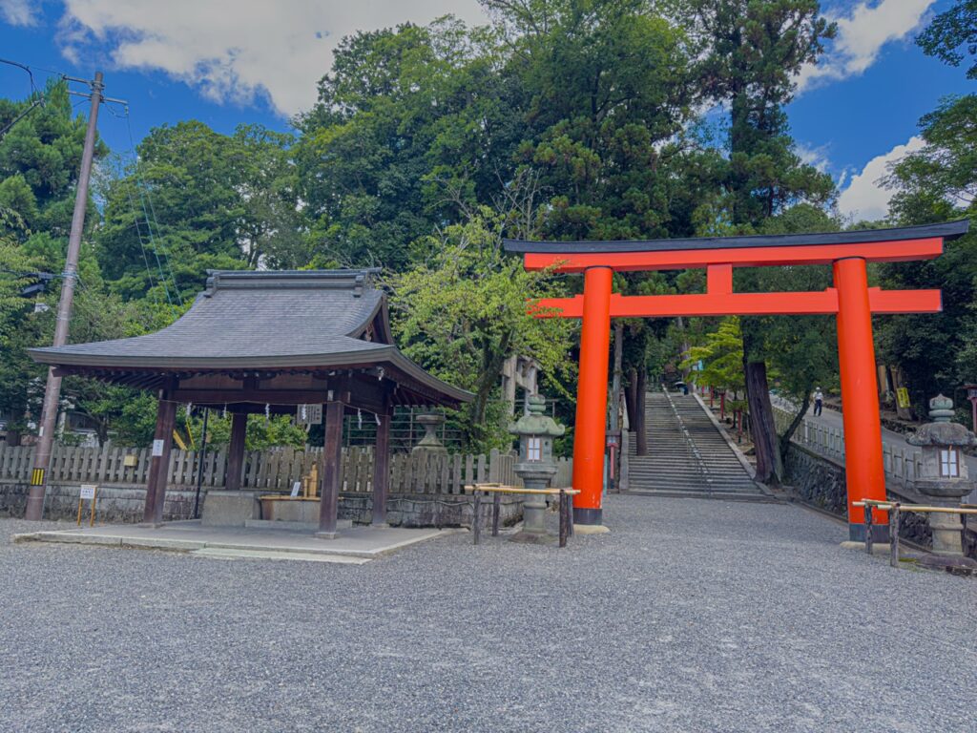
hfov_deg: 71.6
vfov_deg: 56.8
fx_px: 677
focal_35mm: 24
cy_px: 366
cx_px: 488
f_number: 1.8
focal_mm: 6.86
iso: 100
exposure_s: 1/1000
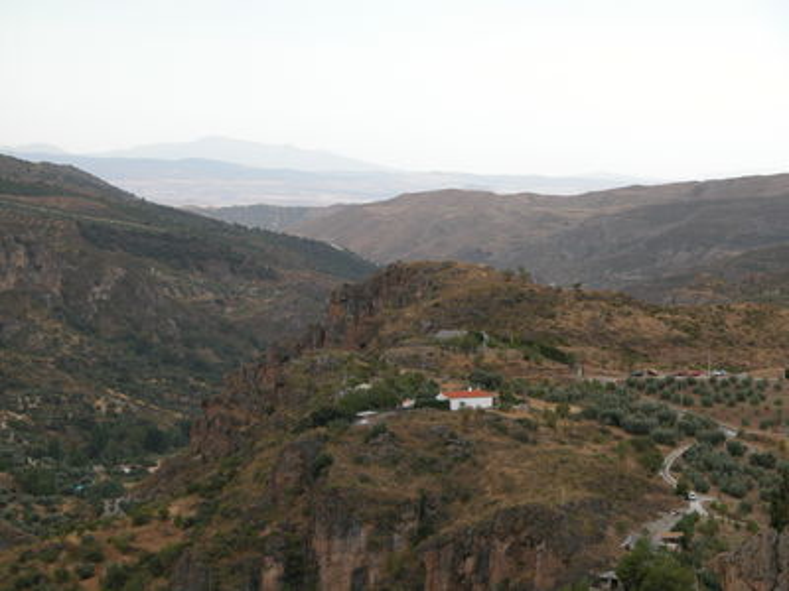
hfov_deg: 15.8
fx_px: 2849
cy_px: 296
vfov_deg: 11.9
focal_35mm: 125
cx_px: 394
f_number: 4.8
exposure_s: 1/272
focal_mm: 31.9
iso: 100
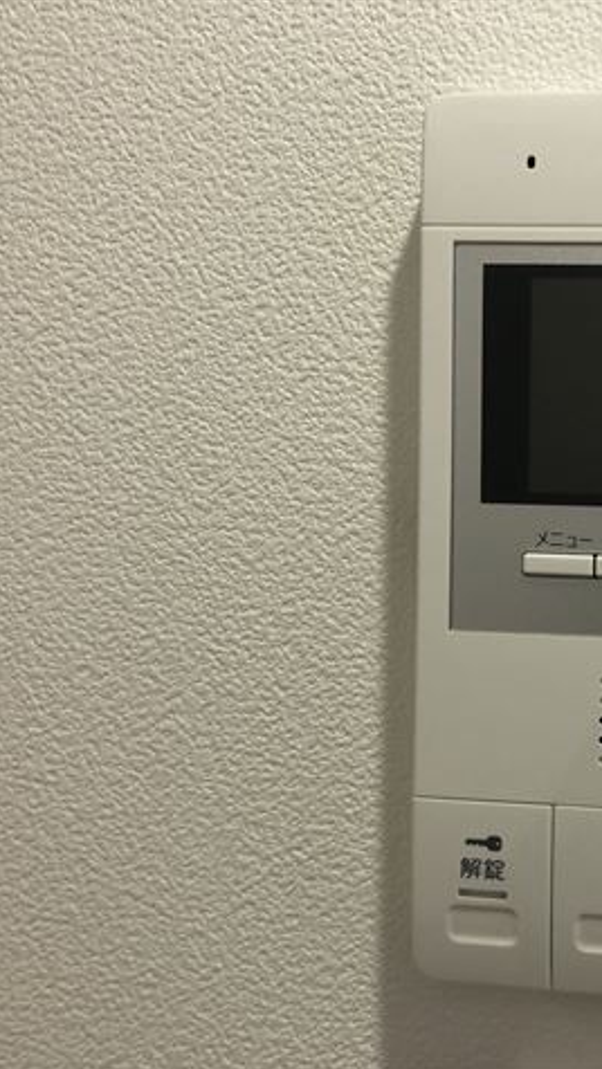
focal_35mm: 41
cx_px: 604
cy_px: 537
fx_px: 1163
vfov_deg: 49.4
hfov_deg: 27.4
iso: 32
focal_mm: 3.99
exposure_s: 1/25
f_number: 1.8
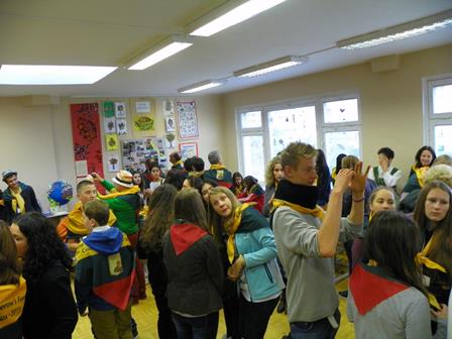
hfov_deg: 67.3
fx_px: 339
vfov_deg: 53.1
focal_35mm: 26
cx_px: 226
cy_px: 170
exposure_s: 1/40
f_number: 2.8
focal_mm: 4.6
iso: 125
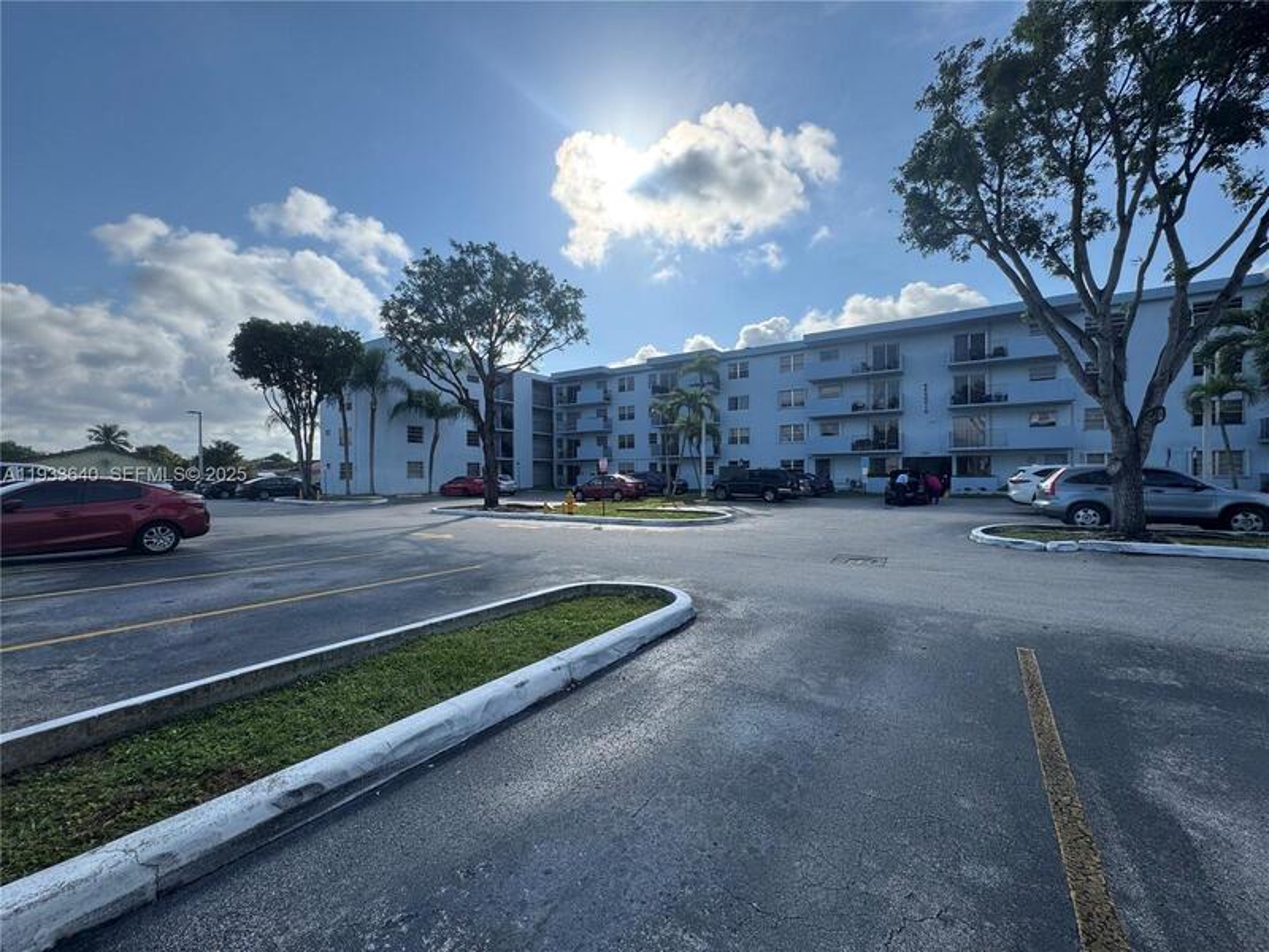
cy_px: 476
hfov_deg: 102.1
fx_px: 513
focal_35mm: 14
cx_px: 634
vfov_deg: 85.7
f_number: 2.2
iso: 40
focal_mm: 2.22
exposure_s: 1/1709
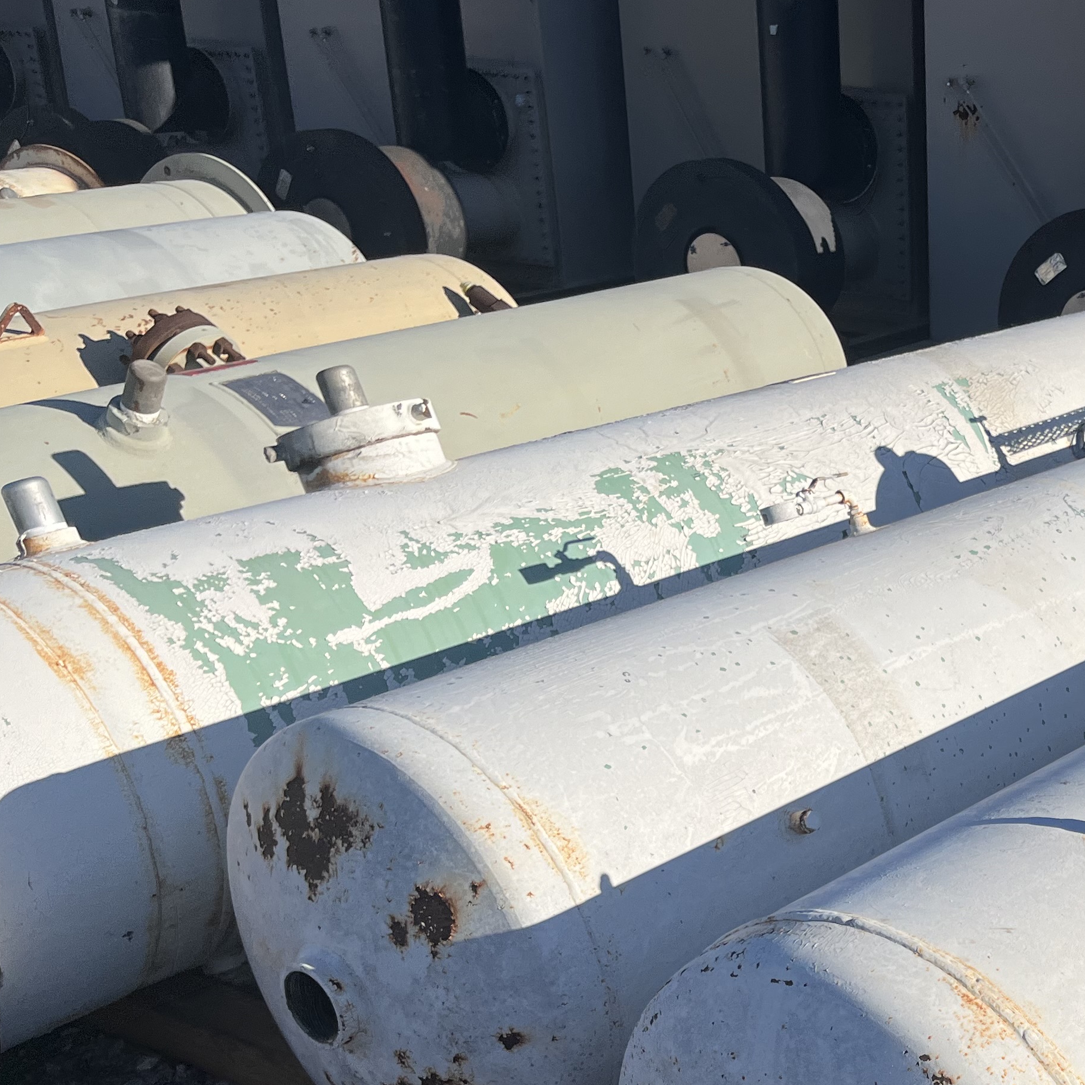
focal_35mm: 51
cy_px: 838
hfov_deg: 30.1
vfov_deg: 32.6
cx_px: 1179
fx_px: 1809
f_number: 1.6
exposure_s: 1/6494
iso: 50
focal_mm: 5.1
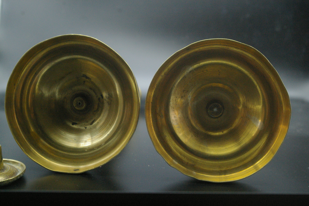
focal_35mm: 39
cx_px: 154
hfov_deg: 49.6
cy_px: 103
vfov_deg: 34.1
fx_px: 334
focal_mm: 26
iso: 1600
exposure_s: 1/90
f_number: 5.6
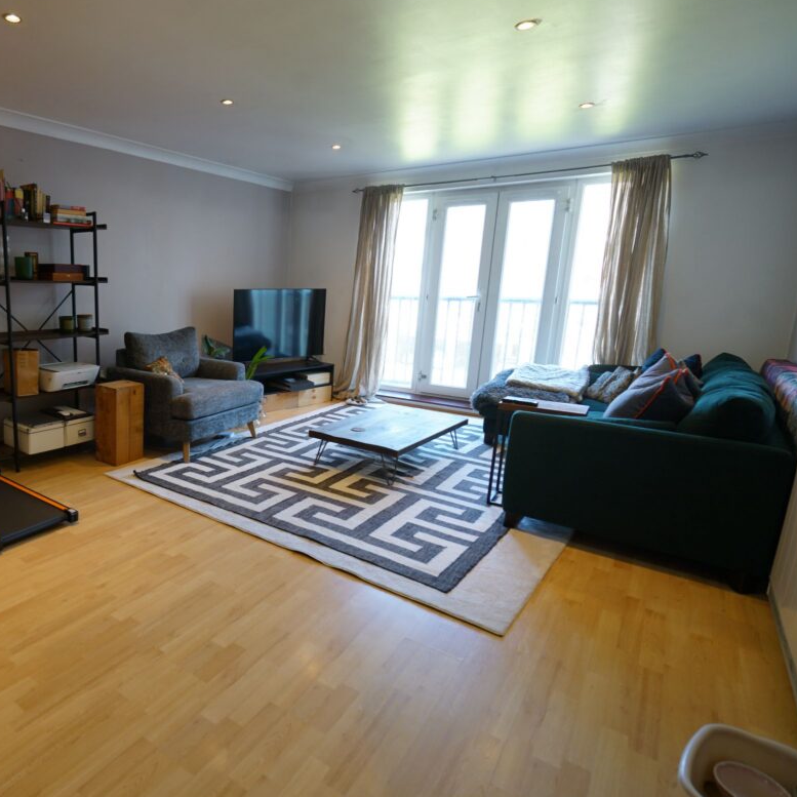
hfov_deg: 67.3
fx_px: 547
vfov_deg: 72.1
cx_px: 193
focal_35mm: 21
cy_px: 395
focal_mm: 16
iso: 500
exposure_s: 1/30
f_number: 5
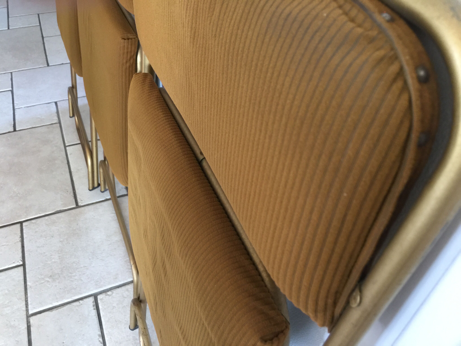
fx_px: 386
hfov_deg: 61.7
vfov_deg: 48.2
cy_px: 173
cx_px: 230
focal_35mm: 29
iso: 80
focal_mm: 4.15
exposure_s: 1/17
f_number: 2.2
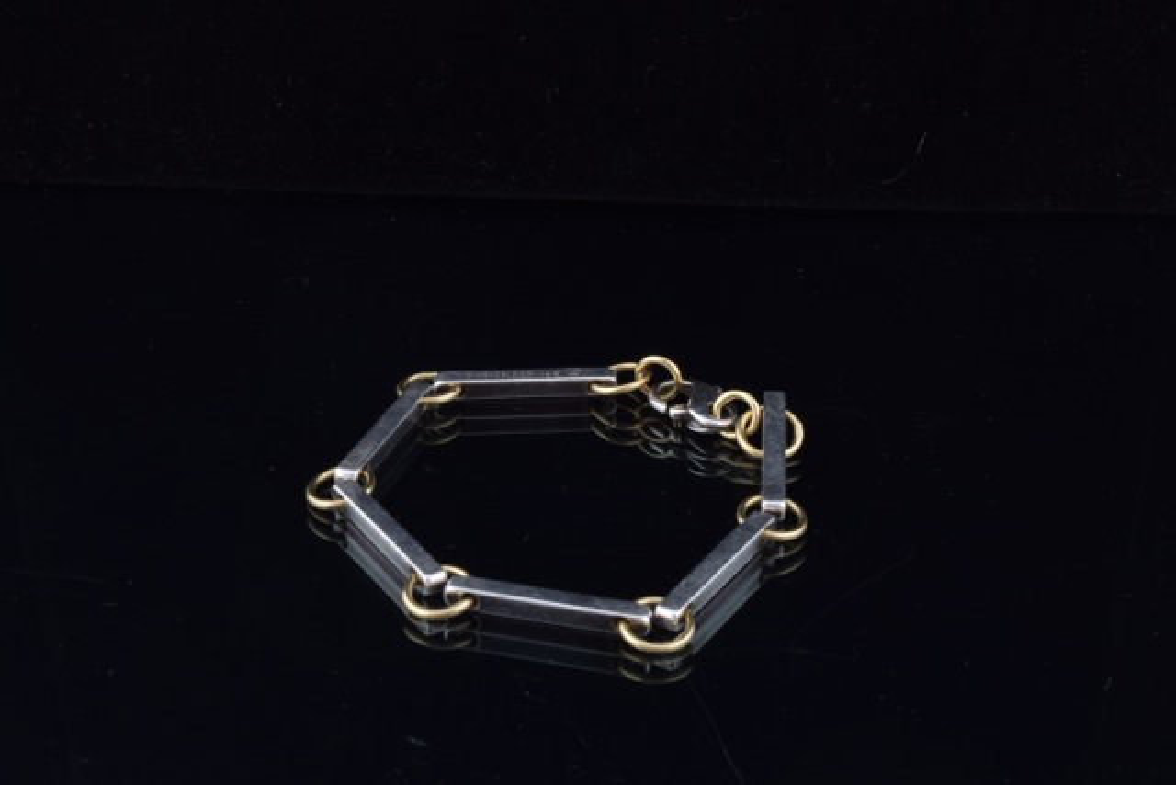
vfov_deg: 18.2
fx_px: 2450
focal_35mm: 75
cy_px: 392
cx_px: 588
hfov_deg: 27.0
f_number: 25
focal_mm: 50
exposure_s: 1/100
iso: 100
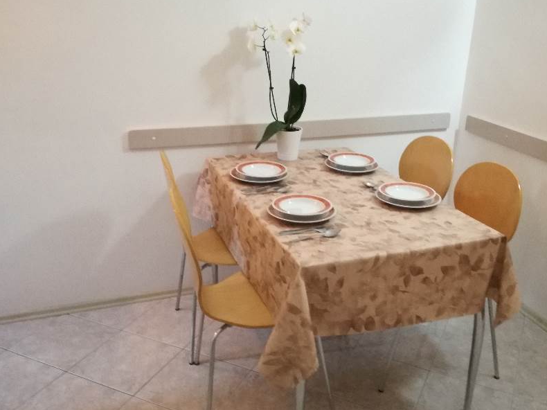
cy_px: 202
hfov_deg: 52.6
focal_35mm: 35
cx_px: 297
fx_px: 553
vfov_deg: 40.7
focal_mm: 3.79
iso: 500
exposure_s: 1/25
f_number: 2
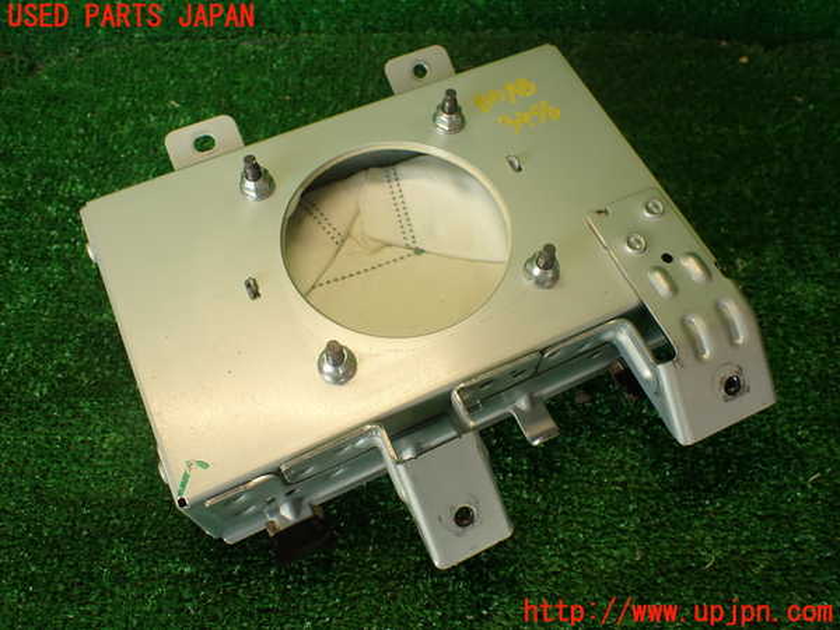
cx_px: 420
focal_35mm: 30
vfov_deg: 46.8
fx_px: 728
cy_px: 315
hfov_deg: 60.0
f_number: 2.3
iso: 125
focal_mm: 5.4
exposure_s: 1/60
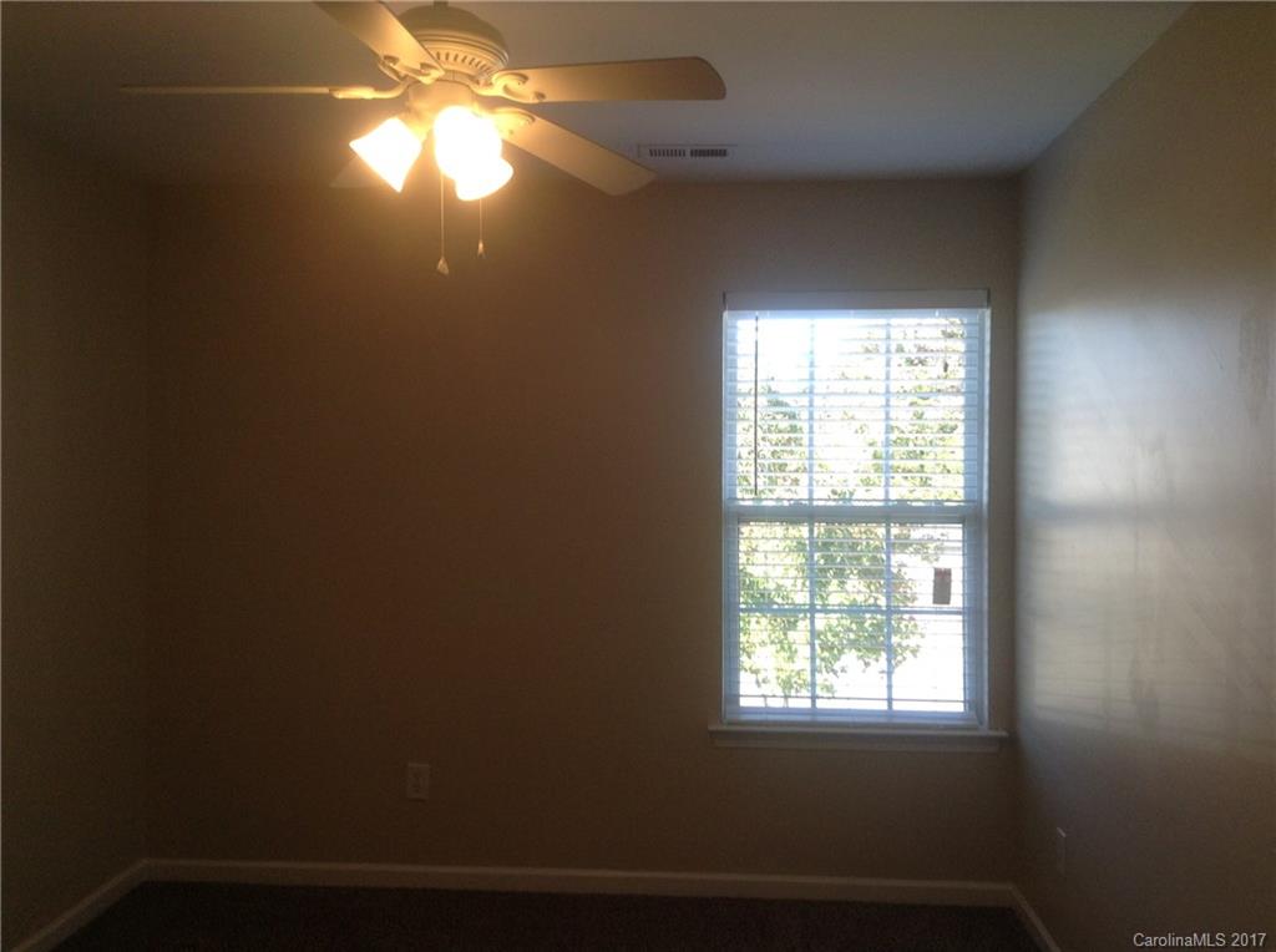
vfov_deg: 42.8
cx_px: 638
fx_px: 1214
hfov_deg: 55.4
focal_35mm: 33
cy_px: 476
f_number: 2.4
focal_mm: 3.3
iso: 40
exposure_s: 1/60
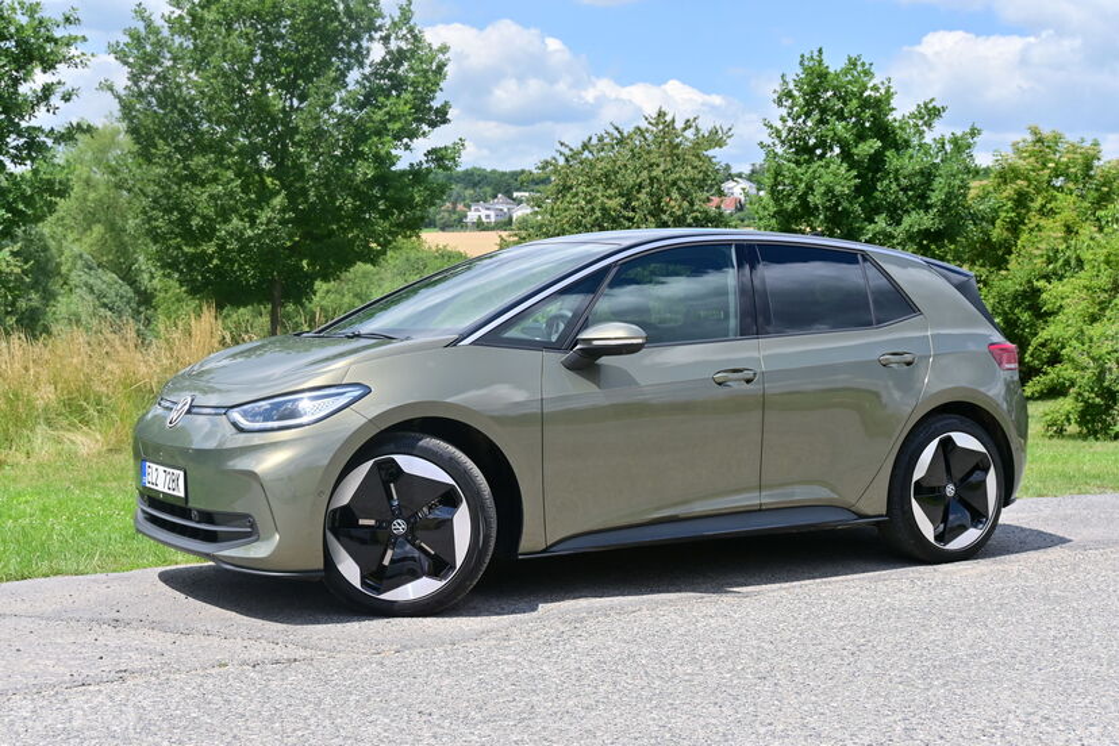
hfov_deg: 40.0
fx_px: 1539
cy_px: 373
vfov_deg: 27.3
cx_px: 560
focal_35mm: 50
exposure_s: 1/1000
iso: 200
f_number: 6.3
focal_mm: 33
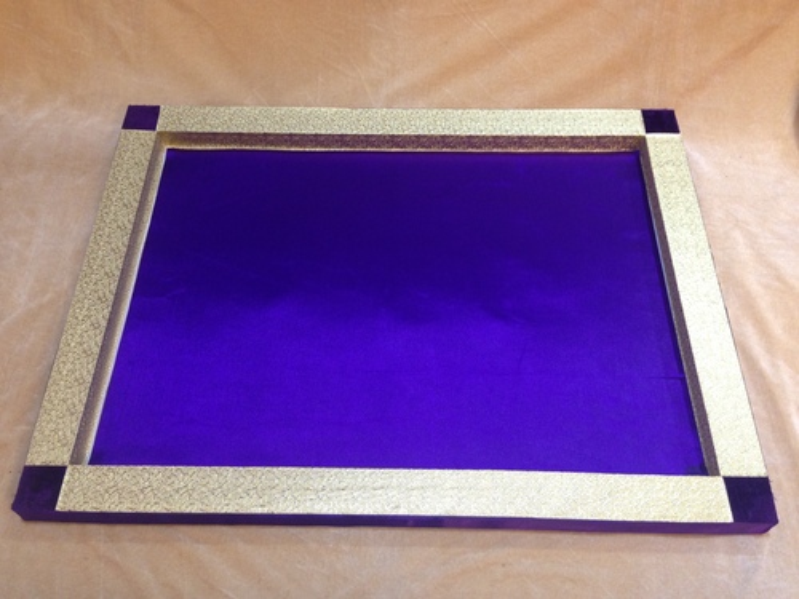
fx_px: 762
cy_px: 300
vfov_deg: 42.9
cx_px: 400
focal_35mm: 33
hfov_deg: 55.4
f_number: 2.4
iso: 125
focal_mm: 4.12
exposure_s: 1/20
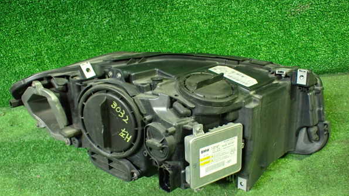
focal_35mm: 33
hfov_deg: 59.5
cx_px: 176
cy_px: 114
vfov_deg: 35.5
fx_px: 305
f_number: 2.3
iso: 800
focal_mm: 5.4
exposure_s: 1/30
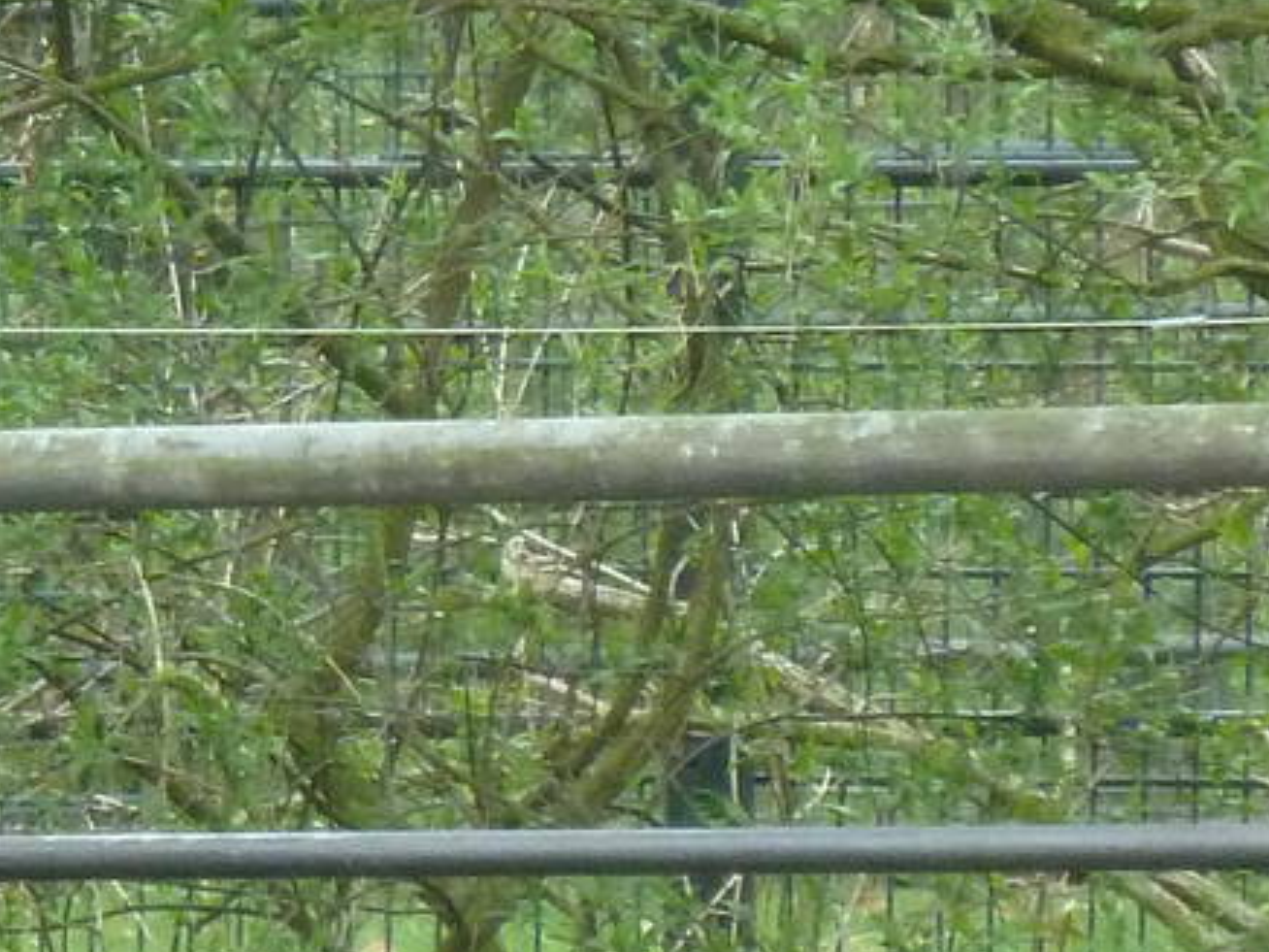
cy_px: 737
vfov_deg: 1.2
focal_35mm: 1212
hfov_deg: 1.6
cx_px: -850
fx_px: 44431
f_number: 4.9
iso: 400
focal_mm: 49.2
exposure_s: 1/100
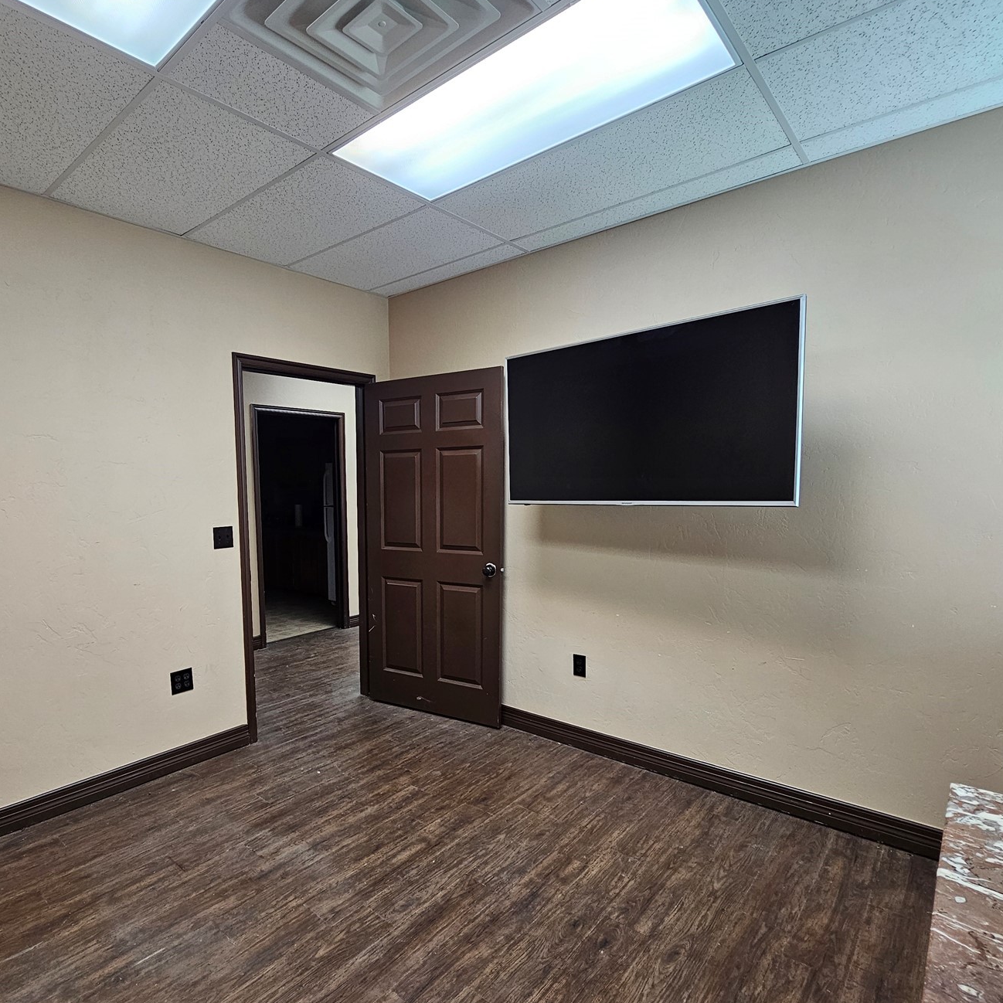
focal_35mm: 17
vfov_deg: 83.8
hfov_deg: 82.5
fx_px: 557
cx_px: 381
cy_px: 548
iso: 160
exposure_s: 1/60
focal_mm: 2.2
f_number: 2.2
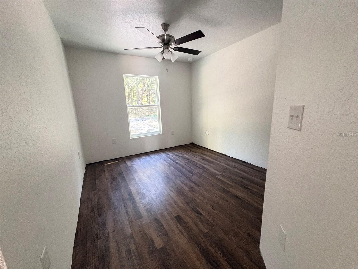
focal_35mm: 14
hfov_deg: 102.1
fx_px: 145
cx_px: 179
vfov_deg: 85.7
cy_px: 134
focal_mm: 2.22
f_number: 2.2
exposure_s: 1/60
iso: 640
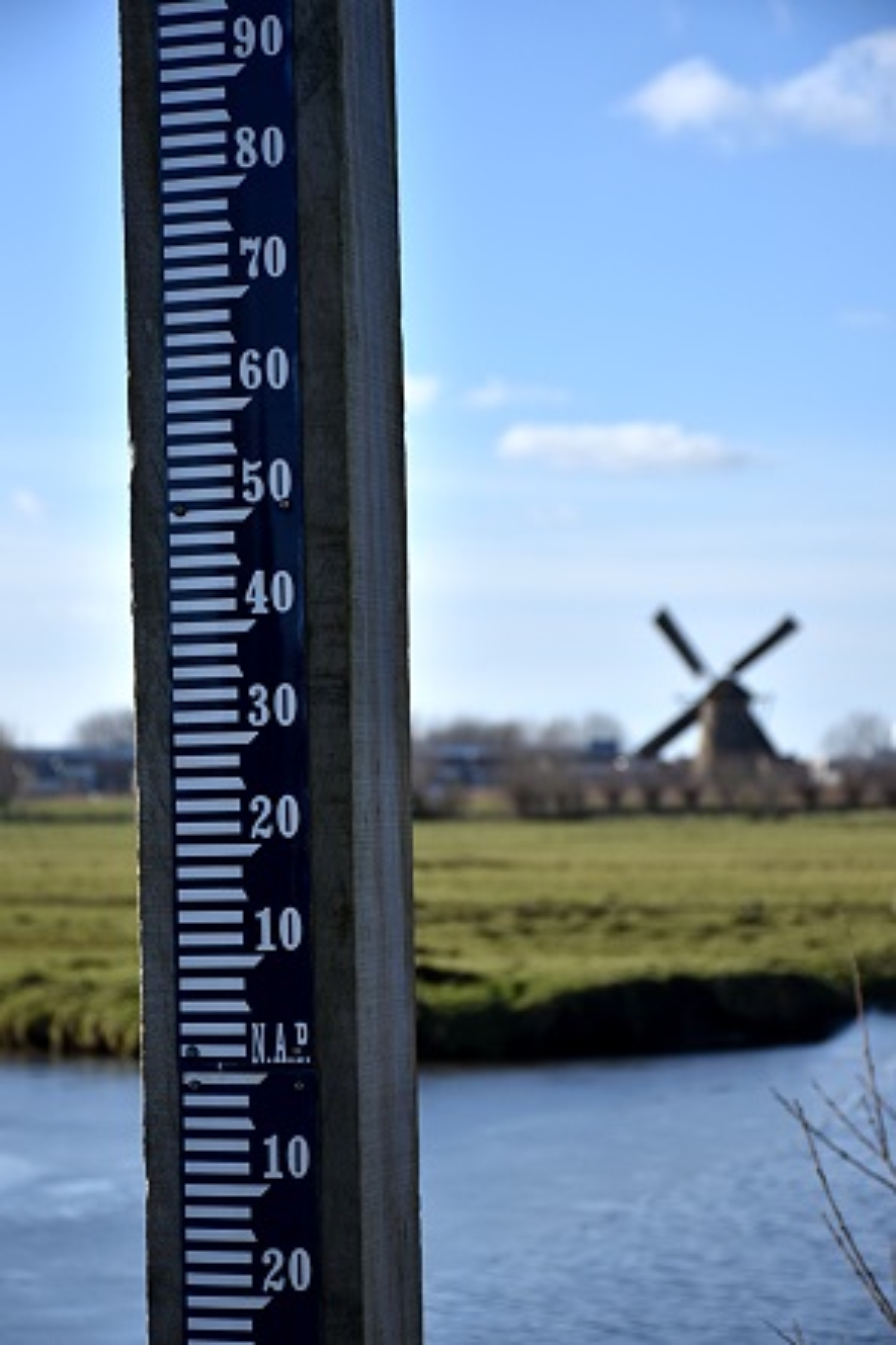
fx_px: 3923
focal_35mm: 105
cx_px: 448
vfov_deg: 19.5
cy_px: 672
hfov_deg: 13.0
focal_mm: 70
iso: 200
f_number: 5.6
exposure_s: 1/2000
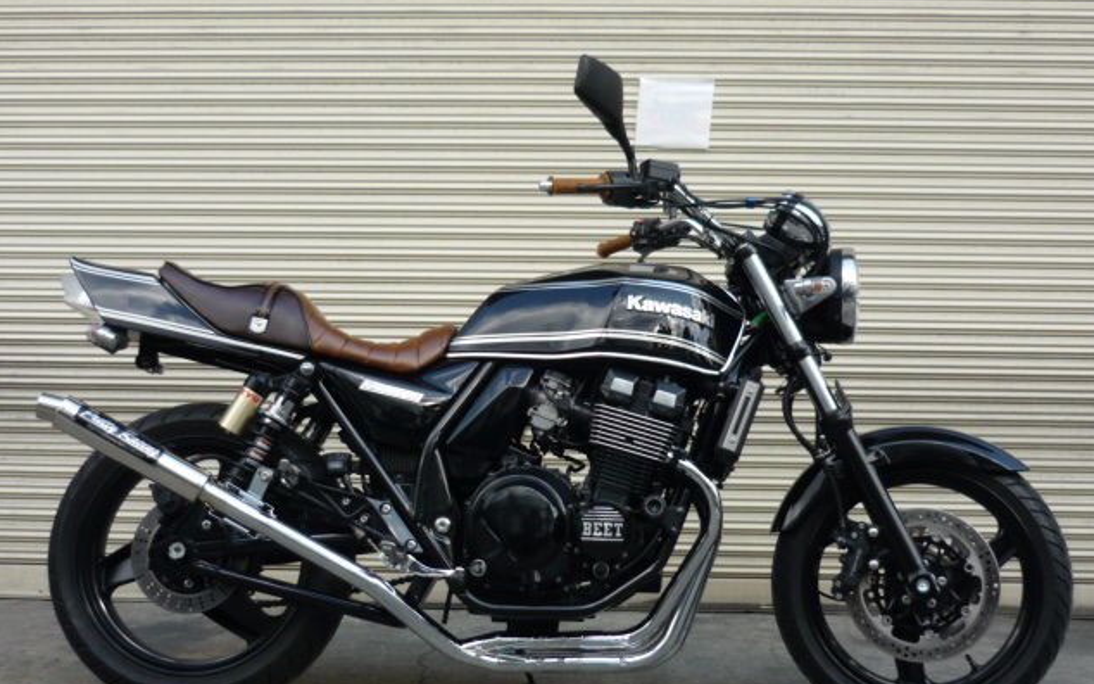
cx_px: 547
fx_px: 1371
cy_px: 363
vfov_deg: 28.0
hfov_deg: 43.5
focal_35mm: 46
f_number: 2.8
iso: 100
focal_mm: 5.5
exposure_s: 1/250
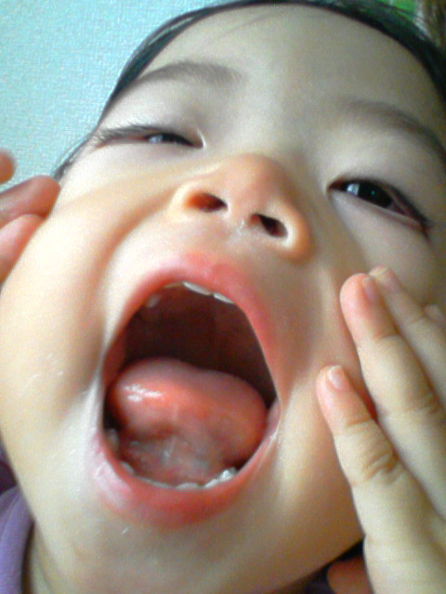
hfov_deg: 48.2
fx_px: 498
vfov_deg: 61.7
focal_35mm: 29
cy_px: 297
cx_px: 223
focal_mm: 1.5
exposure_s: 1/23.8
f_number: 2.8
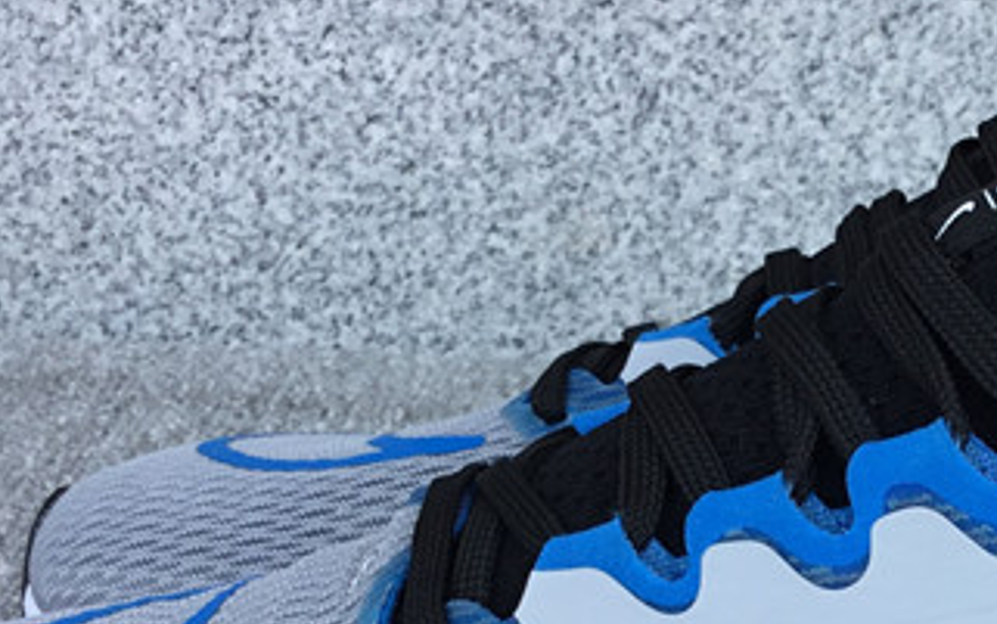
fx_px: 2501
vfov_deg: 14.0
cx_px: 975
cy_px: 610
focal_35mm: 92
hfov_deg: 21.8
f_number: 2.4
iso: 25
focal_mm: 3.3
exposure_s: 1/191
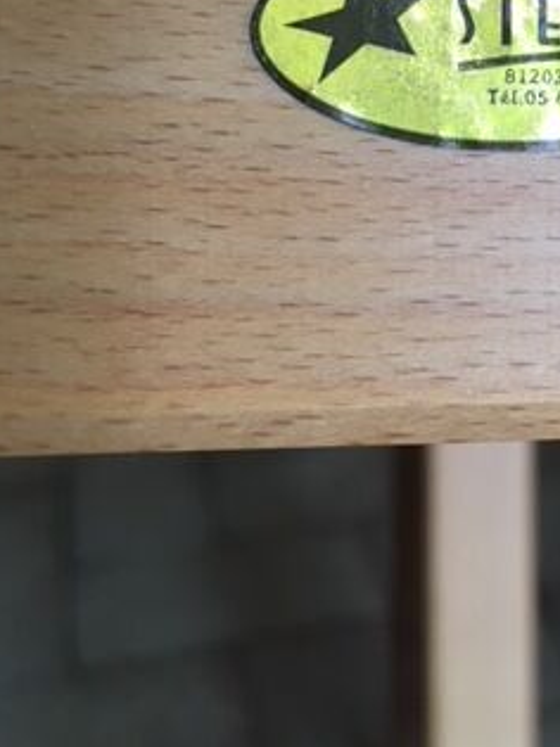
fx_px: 1273
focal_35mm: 59
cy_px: 240
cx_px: 543
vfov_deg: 32.4
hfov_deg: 23.9
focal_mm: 4.15
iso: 32
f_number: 2.2
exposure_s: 1/33
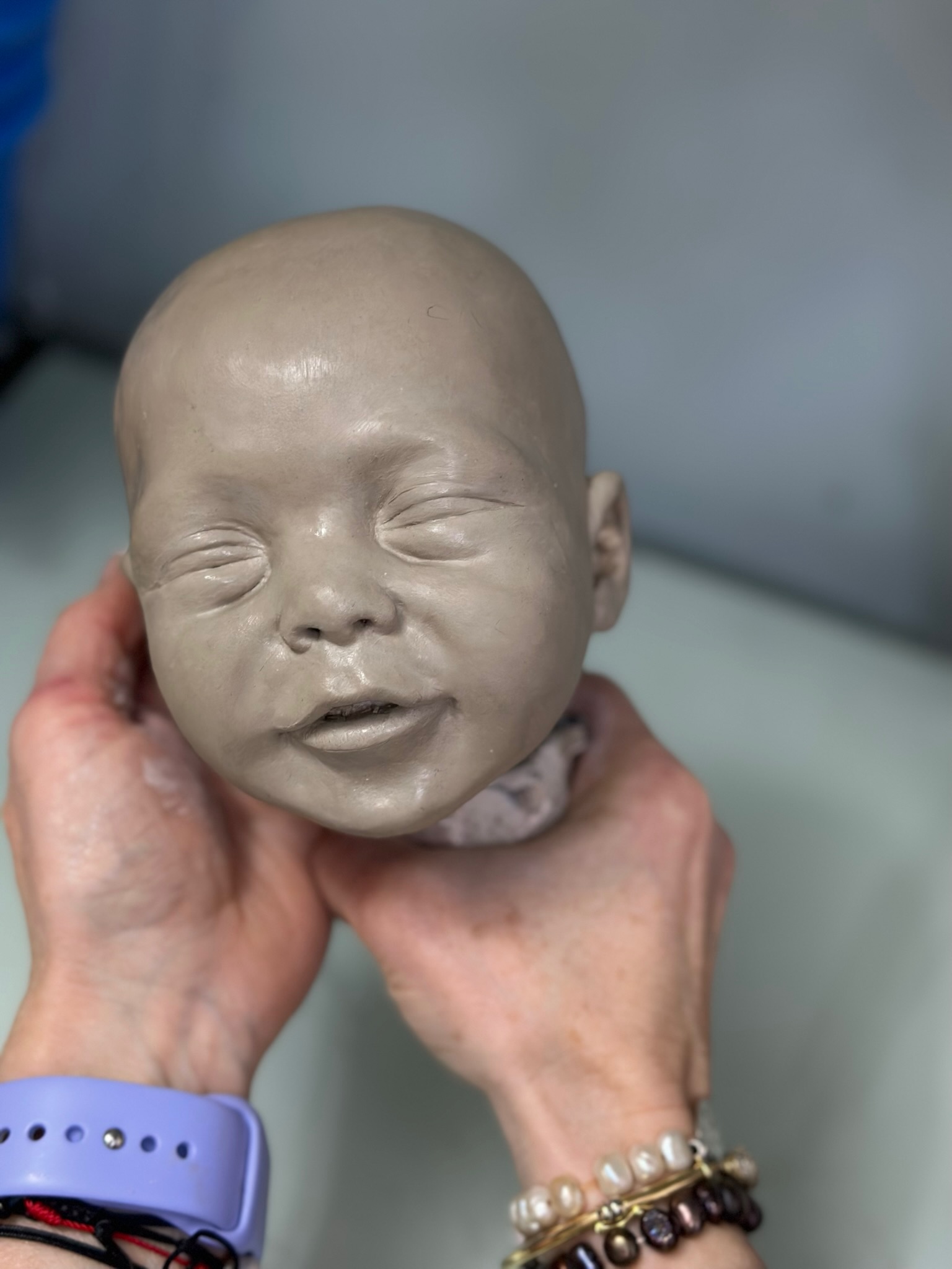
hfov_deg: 30.3
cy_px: 634
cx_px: 476
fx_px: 1760
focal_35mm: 48
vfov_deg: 39.7
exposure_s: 1/50
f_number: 1.78
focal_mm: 6.86
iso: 320
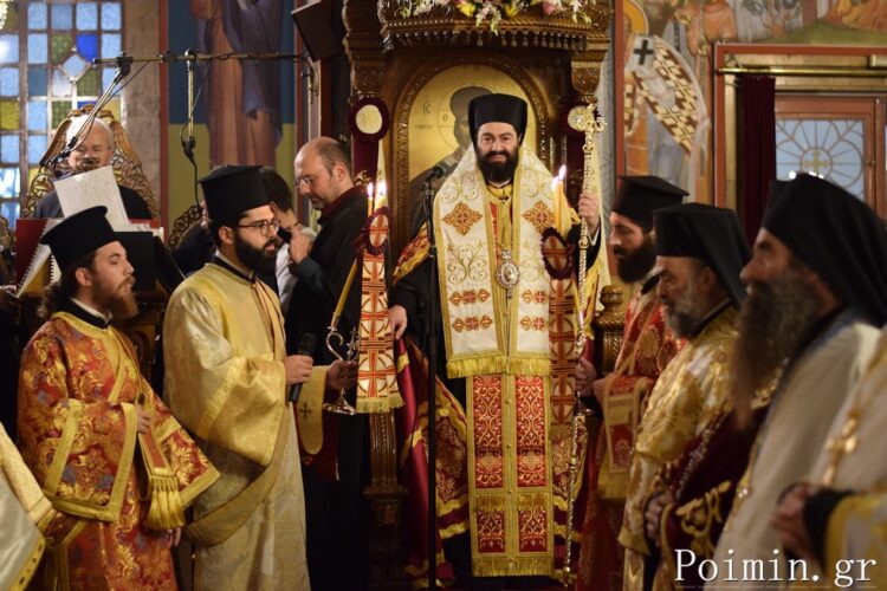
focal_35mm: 75
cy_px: 296
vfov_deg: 18.2
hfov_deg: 27.0
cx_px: 444
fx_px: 1848
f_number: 1.8
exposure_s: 1/60
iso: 1000
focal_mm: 50
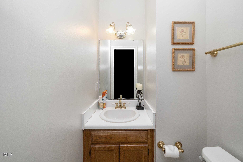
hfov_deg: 104.3
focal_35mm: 14
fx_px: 94
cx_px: 122
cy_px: 81
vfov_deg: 81.2
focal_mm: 14
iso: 640
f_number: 7.1
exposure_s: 1/160
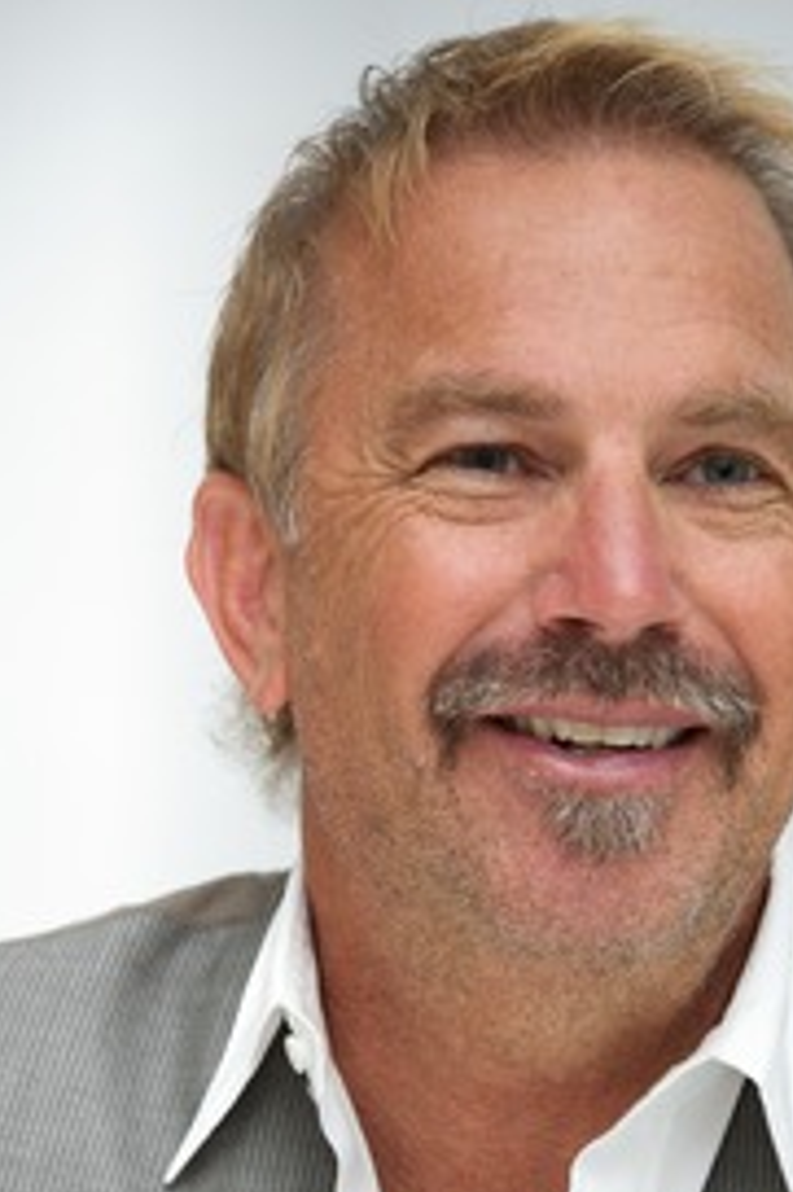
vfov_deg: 7.0
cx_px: 548
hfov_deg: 4.7
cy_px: 802
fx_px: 9726
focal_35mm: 294
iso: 640
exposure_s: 1/60
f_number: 5.6
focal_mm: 200
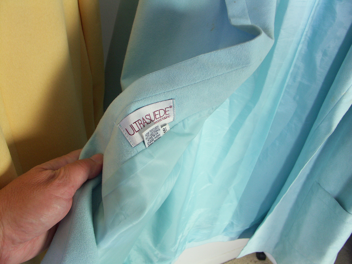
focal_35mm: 28
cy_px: 132
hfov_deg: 63.4
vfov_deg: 49.7
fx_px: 285
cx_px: 176
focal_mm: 7.2
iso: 100
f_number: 4.5
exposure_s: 1/15
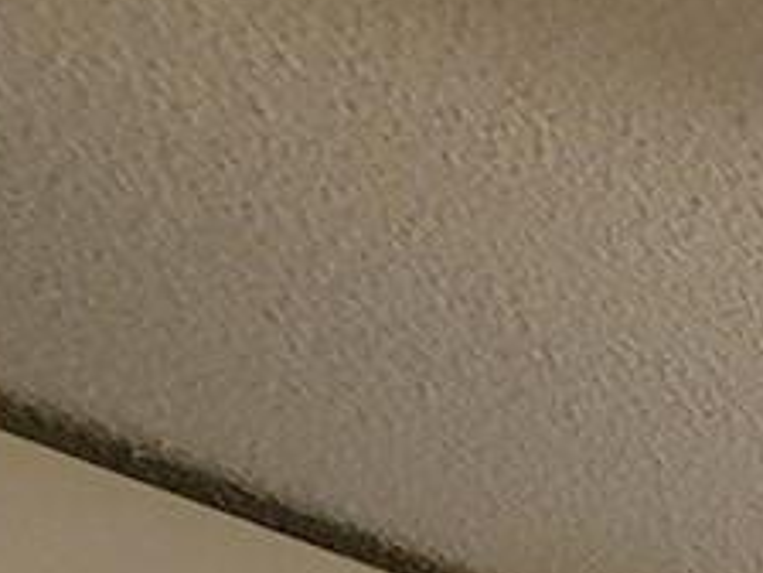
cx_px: 2187
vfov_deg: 9.7
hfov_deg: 12.1
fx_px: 2050
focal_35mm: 93
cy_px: 1937
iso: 400
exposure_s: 1/30
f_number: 2.2
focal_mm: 2.2
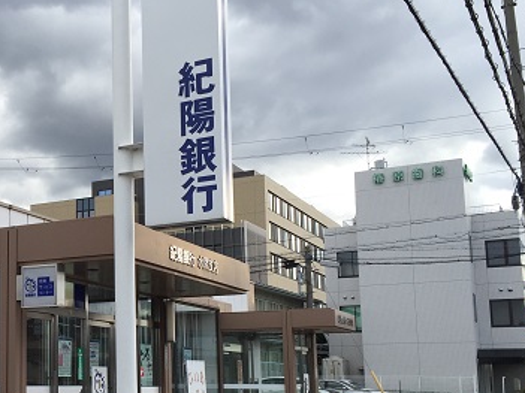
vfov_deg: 26.8
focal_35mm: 54
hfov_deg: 33.6
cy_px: 276
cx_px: 52
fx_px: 819
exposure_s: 1/964
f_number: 2.2
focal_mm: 4.15
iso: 32
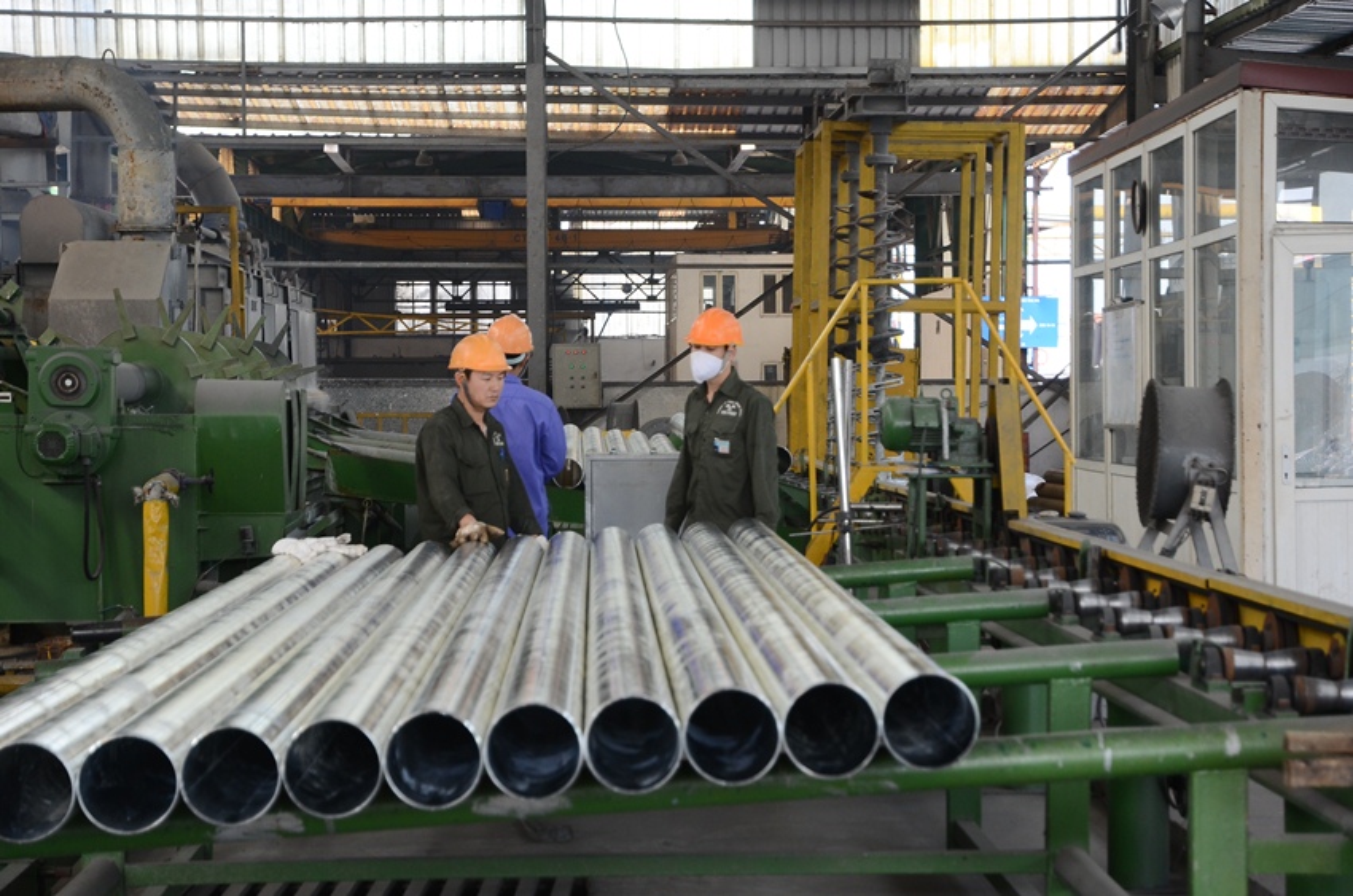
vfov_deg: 17.4
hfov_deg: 26.0
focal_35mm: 78
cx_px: 676
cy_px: 448
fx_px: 2925
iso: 320
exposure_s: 1/100
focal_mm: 52
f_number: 5
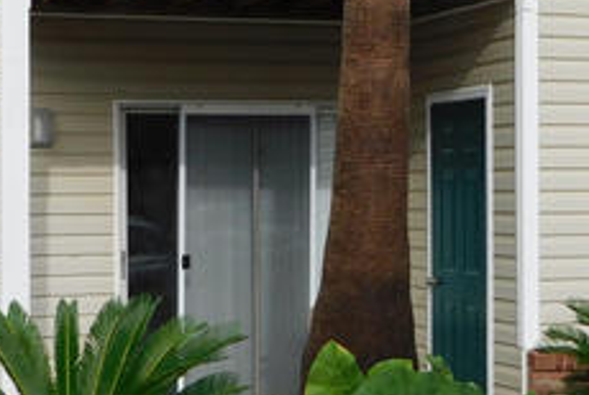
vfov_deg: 13.2
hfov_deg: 19.5
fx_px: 1704
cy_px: 128
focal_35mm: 104
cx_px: 433
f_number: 3.5
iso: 125
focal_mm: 6.3
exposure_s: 1/800
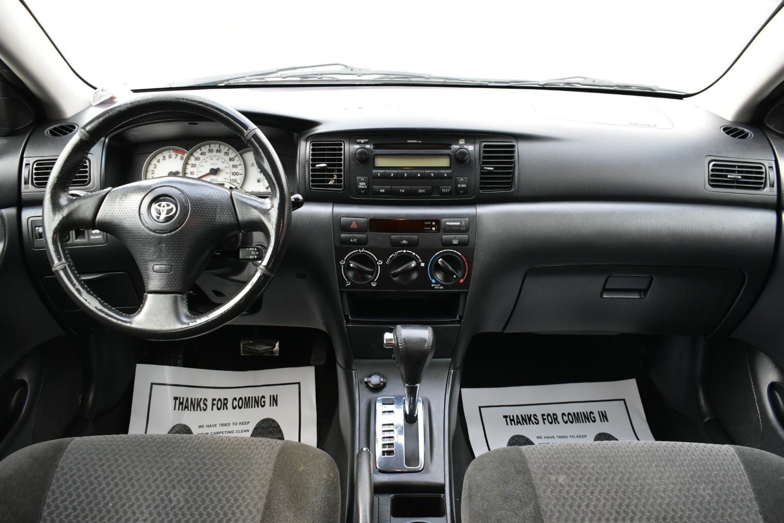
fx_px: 686
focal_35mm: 32
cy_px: 262
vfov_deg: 41.7
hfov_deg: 59.5
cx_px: 392
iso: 1250
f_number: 6.3
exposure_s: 1/15
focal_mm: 21
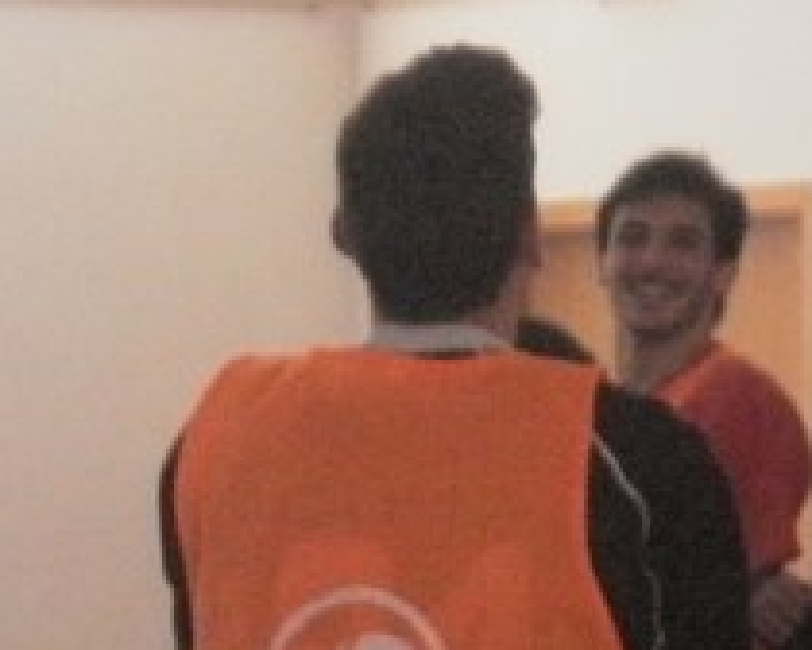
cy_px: 592
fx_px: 6537
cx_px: 673
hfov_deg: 7.1
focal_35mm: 272
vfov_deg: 5.7
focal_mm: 12.95
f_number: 4.8
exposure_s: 1/320
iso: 800
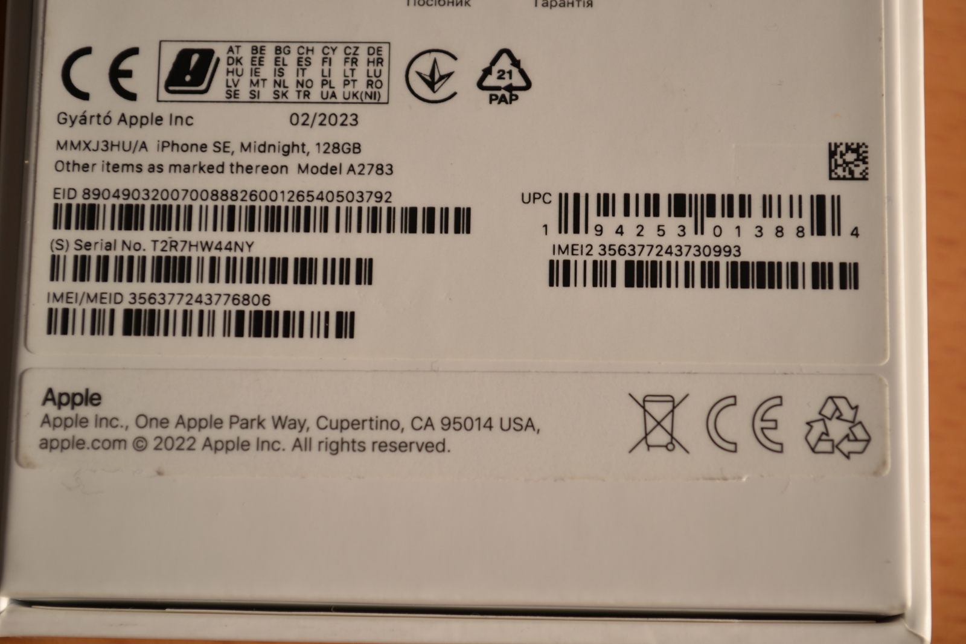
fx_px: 2214
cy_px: 322
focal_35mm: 82
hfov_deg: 24.6
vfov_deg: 16.6
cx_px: 483
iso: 100
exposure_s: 1/125
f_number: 5.6
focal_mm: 55
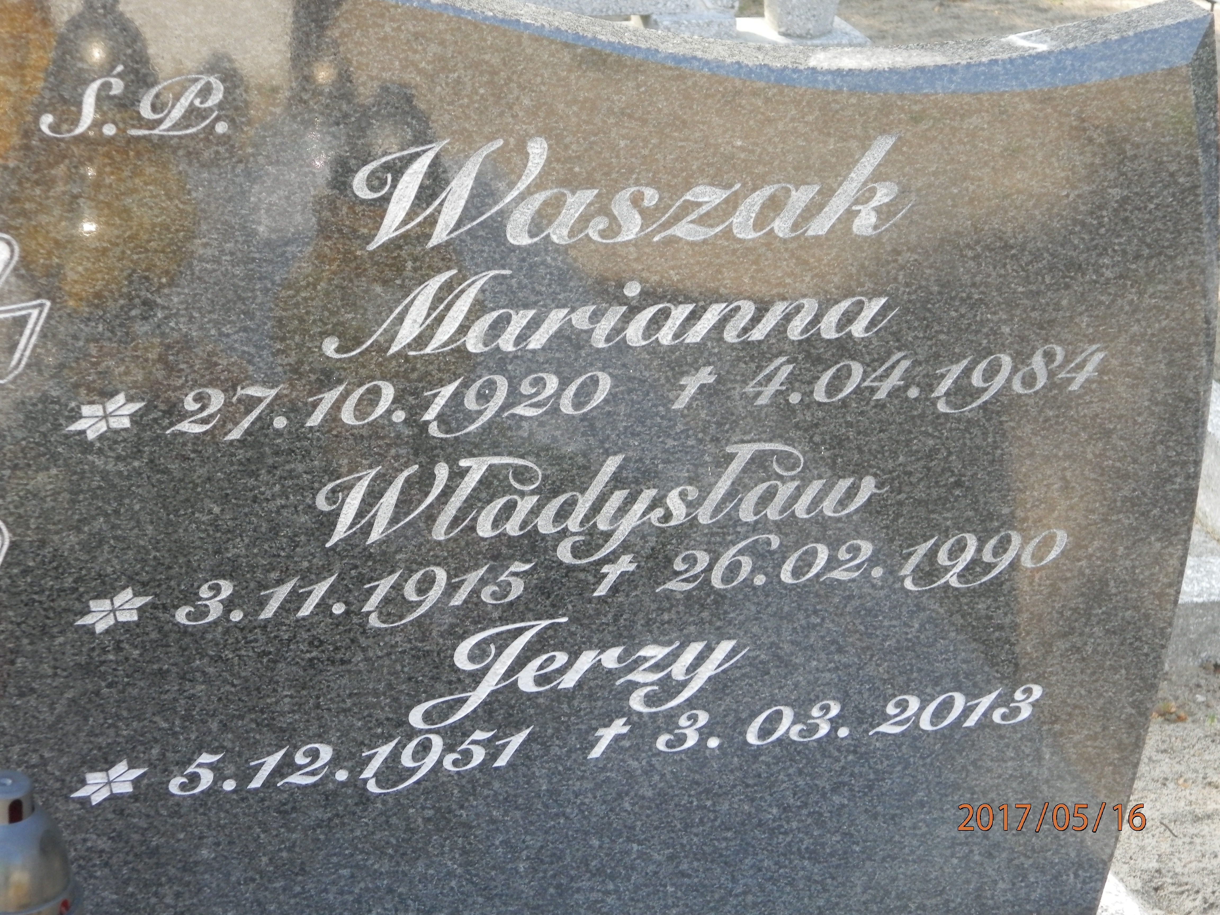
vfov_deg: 18.0
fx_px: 2890
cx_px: 610
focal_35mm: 82
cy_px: 458
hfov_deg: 23.8
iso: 200
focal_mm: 14.6
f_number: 4.2
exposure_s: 1/125
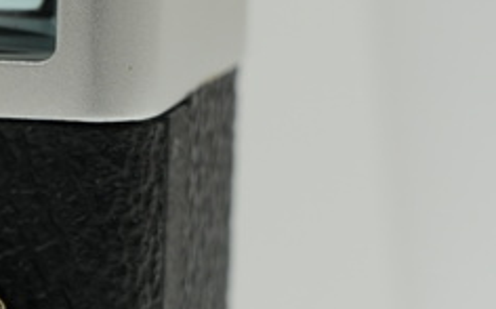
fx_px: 3363
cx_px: -557
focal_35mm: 249
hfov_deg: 8.0
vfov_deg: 5.2
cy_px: 395
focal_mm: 48
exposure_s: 1/25
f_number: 9
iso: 250
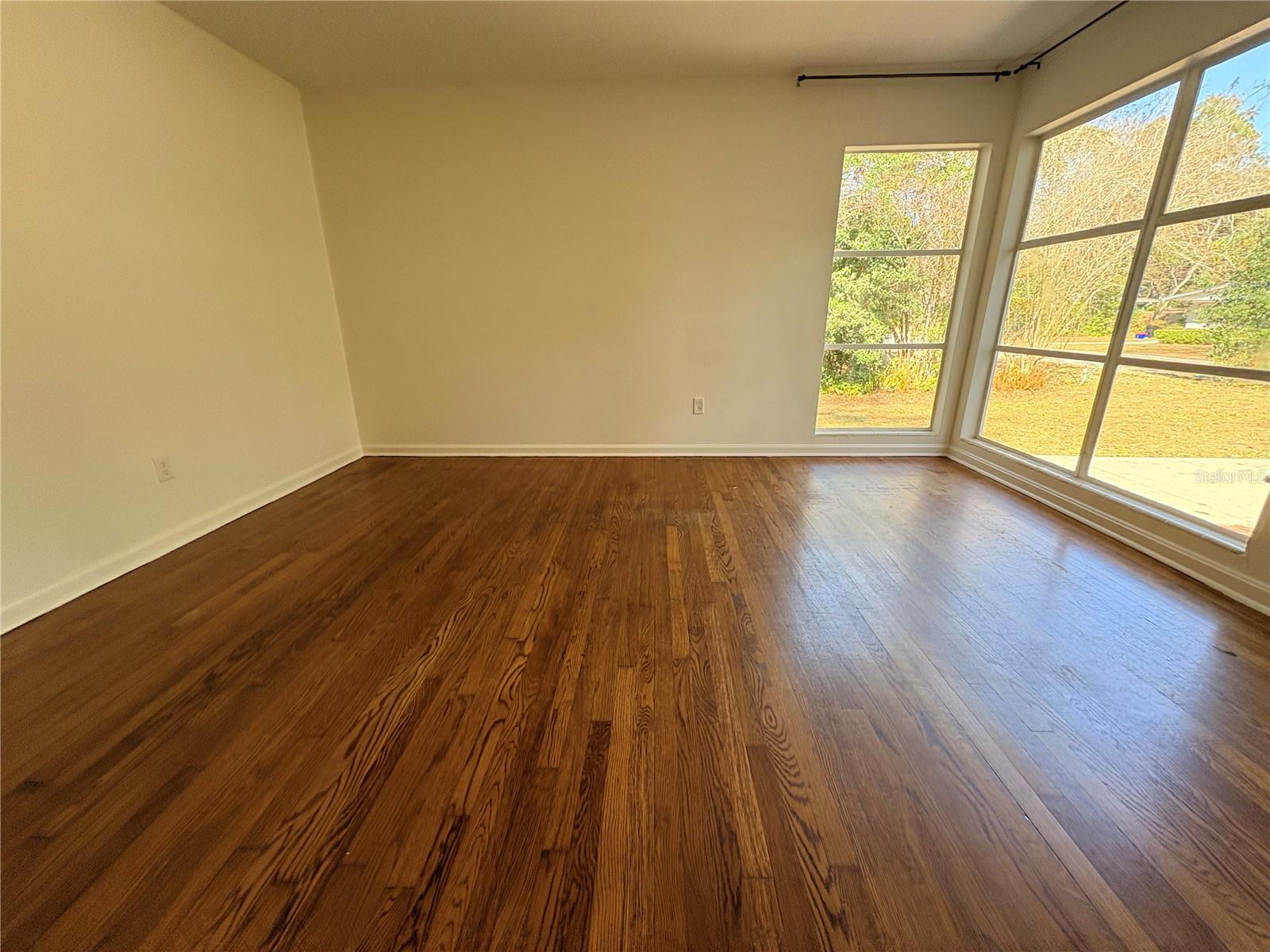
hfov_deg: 102.1
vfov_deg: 85.7
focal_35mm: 14
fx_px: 514
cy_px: 476
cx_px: 635
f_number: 2.2
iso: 125
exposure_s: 1/113
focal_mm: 2.22
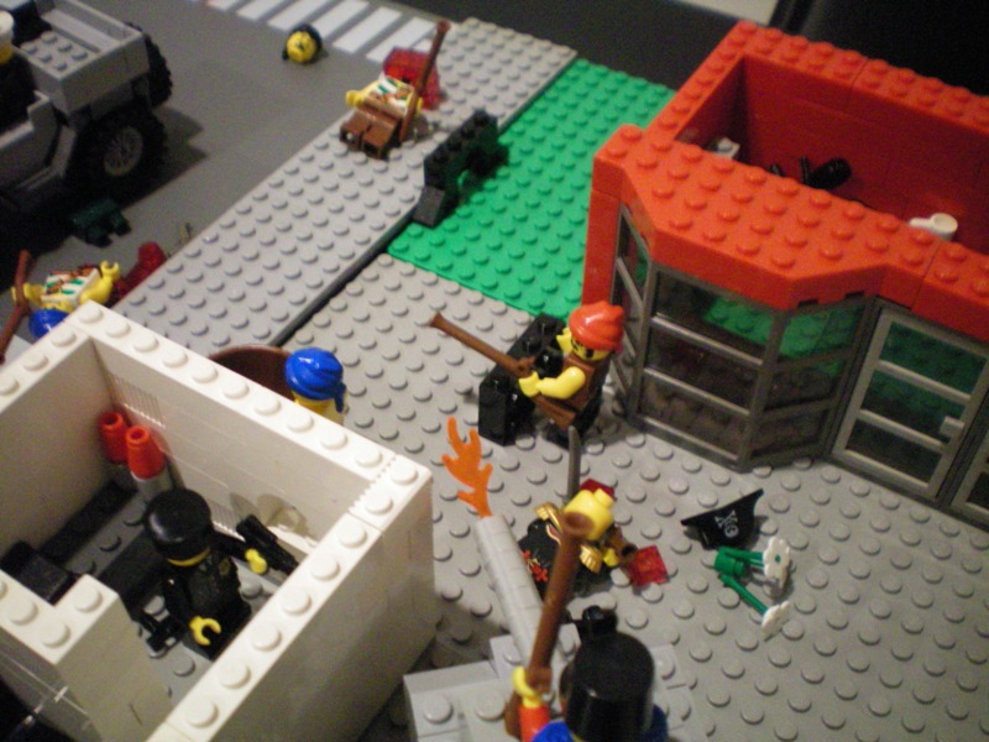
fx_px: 1086
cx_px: 494
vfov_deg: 37.7
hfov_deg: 49.0
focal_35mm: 38
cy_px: 371
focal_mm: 6.3
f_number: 3.1
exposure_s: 1/15
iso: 400
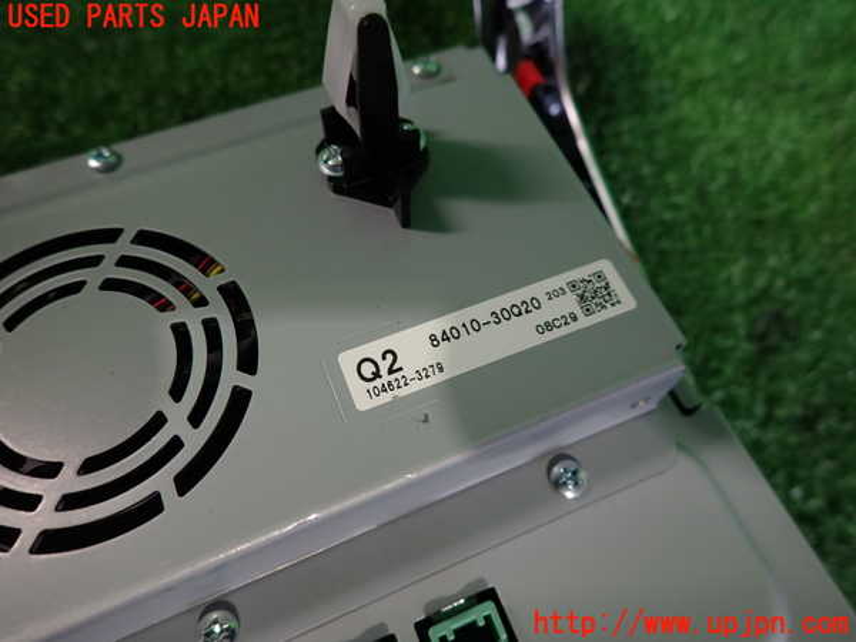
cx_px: 428
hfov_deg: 69.4
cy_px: 321
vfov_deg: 54.9
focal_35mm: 25
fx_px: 618
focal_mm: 4.5
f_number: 2
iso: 200
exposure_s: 1/60
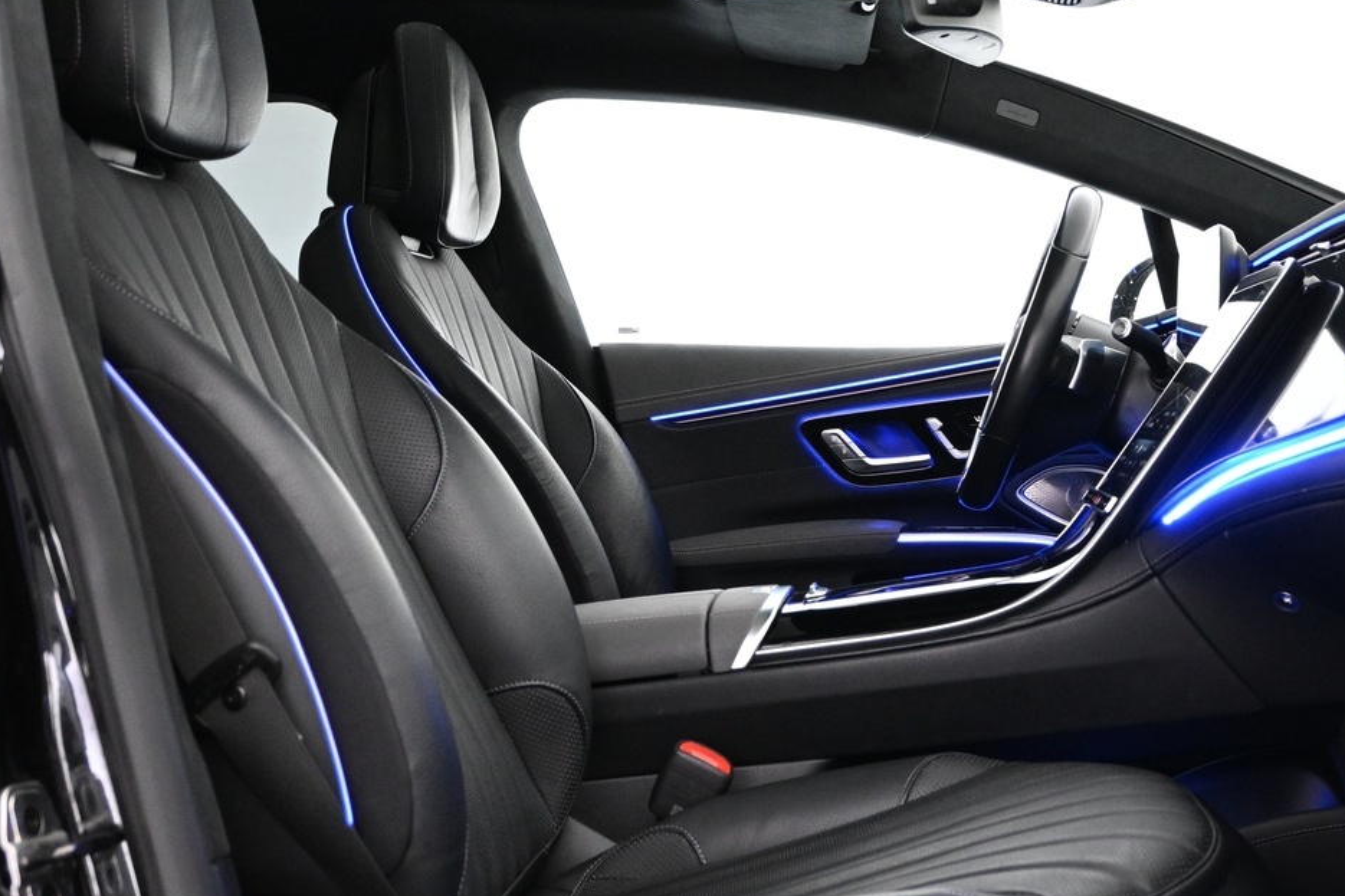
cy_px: 462
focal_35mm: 53
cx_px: 898
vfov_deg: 25.4
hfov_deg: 36.9
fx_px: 1991
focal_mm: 20.5
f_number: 3.8
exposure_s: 1/20
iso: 1600
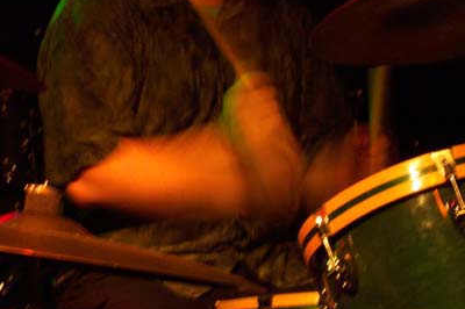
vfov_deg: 8.9
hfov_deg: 13.3
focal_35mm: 154
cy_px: 195
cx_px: 202
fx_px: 1987
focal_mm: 24
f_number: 4.8
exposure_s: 1/8
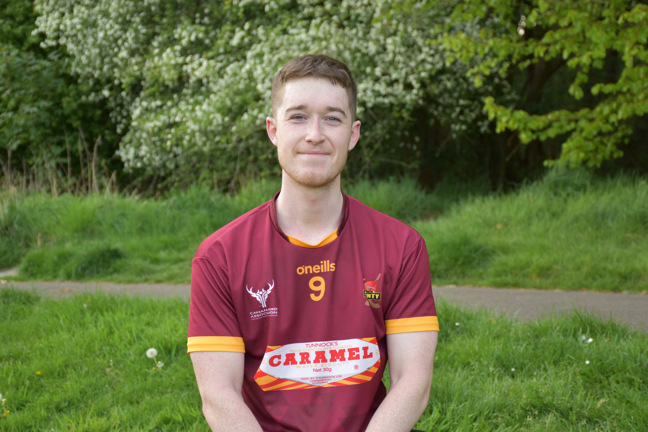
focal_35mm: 75
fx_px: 1350
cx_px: 324
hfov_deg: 27.0
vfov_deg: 18.2
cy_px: 216
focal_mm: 50
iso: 200
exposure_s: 1/125
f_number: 4.8
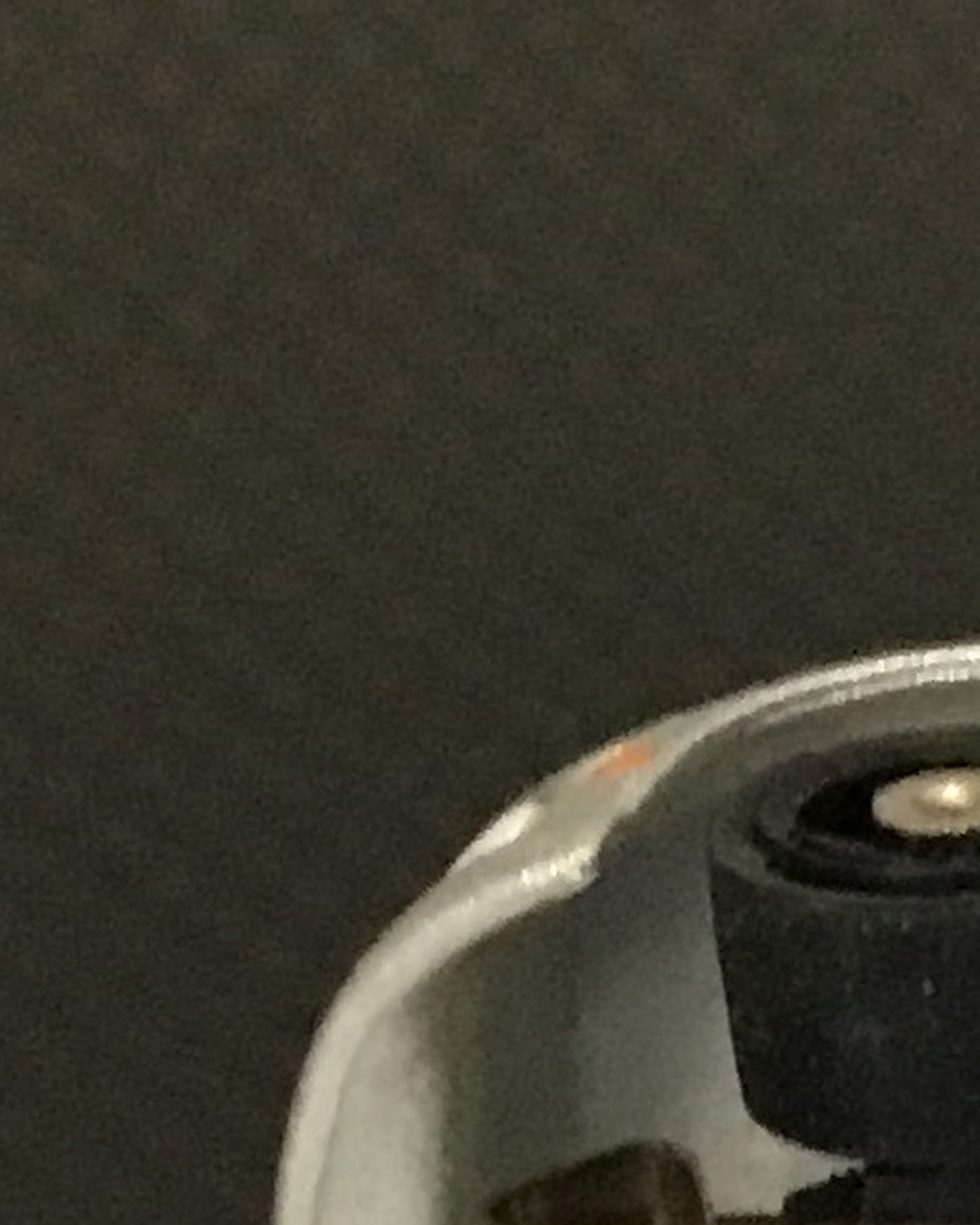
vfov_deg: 10.8
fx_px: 6346
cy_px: 1540
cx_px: 2108
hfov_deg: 8.3
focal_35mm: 175
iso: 250
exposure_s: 1/30
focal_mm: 3.3
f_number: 2.4
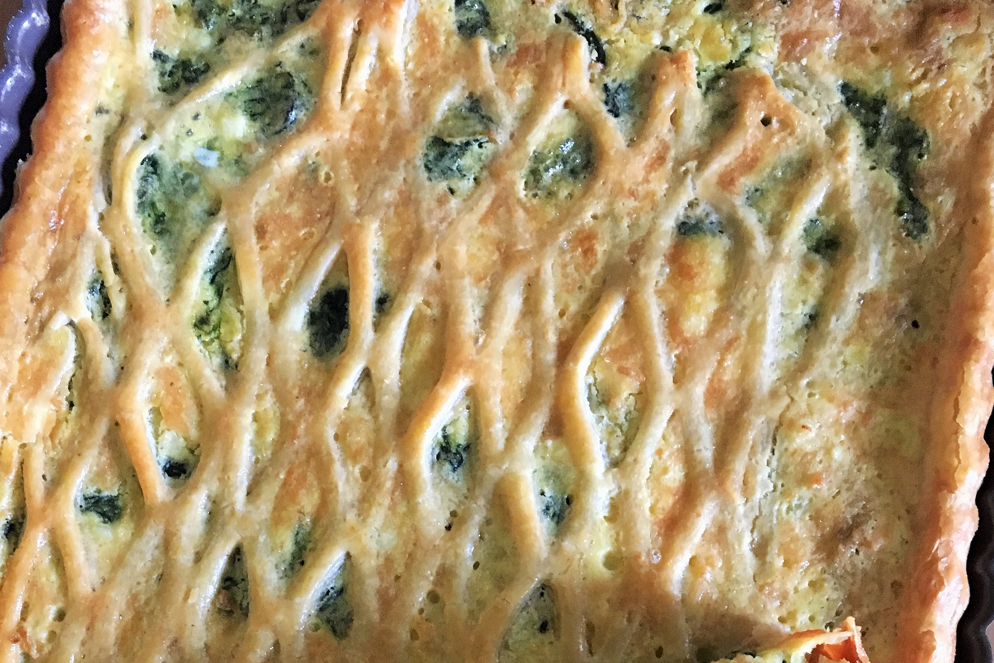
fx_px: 1243
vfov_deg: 28.8
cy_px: 579
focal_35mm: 45
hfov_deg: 43.6
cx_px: 449
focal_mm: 4.15
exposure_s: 1/17
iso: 200
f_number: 2.2
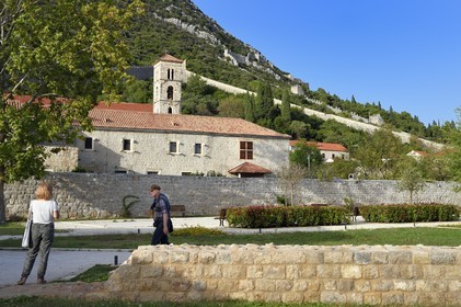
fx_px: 537
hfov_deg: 46.4
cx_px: 230
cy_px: 154
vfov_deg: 31.8
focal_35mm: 42
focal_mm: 42
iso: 200
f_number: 13
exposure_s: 1/125
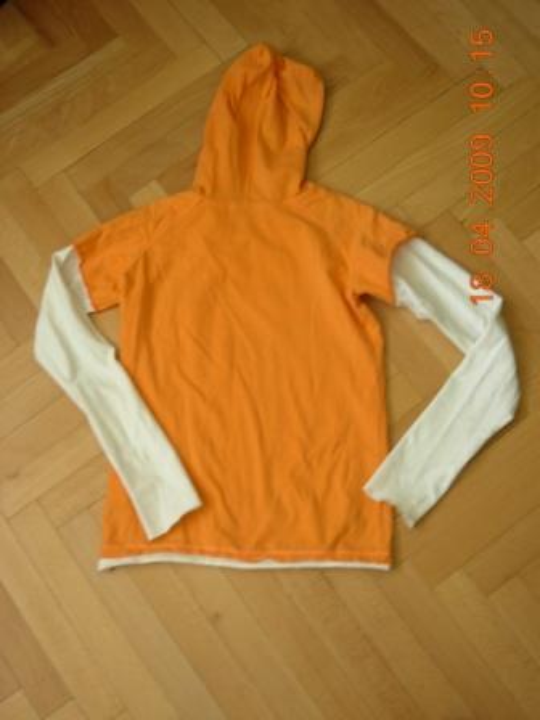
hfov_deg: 35.1
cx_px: 270
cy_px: 360
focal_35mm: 41
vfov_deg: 45.8
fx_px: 853
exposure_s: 1/15.1
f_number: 2.9
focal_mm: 8.5
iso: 79
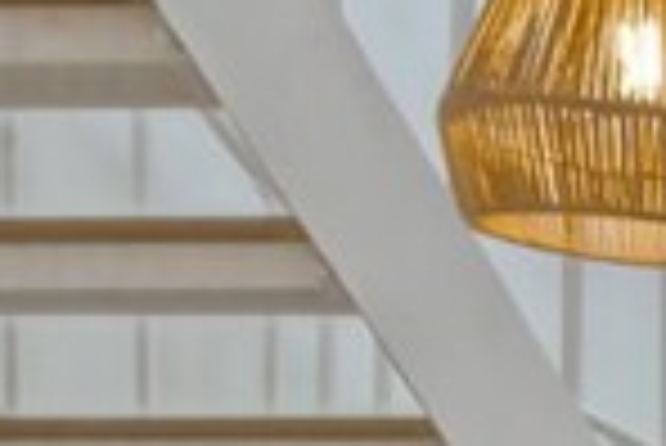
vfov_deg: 12.4
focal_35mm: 104
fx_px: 1926
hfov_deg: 11.2
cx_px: 2038
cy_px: 728
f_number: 8
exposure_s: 1/4
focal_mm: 10
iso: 400
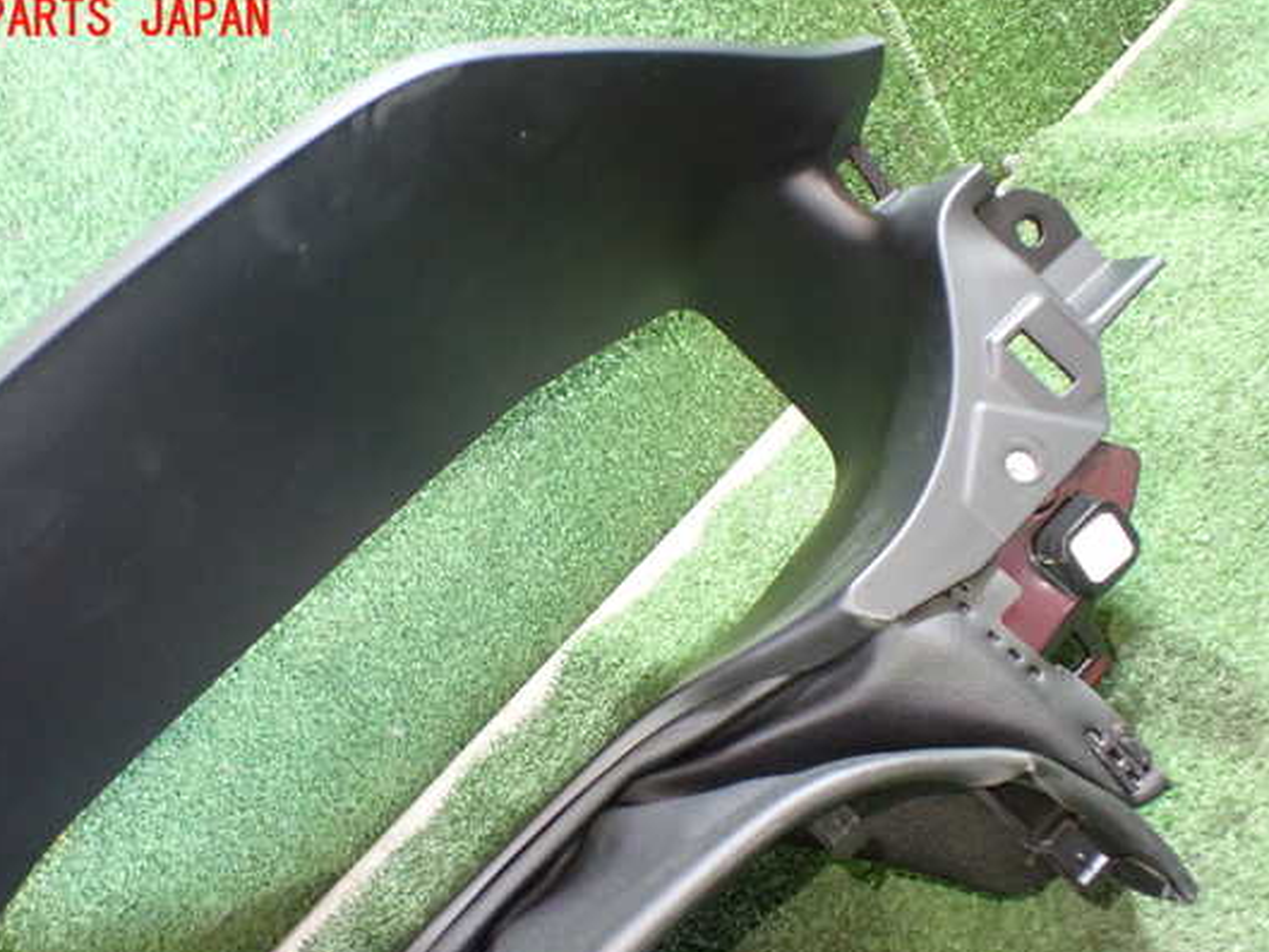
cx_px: 554
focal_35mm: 34
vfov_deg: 41.7
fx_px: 1247
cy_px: 530
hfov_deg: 53.8
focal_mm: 5.4
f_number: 2.3
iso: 1000
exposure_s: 1/30
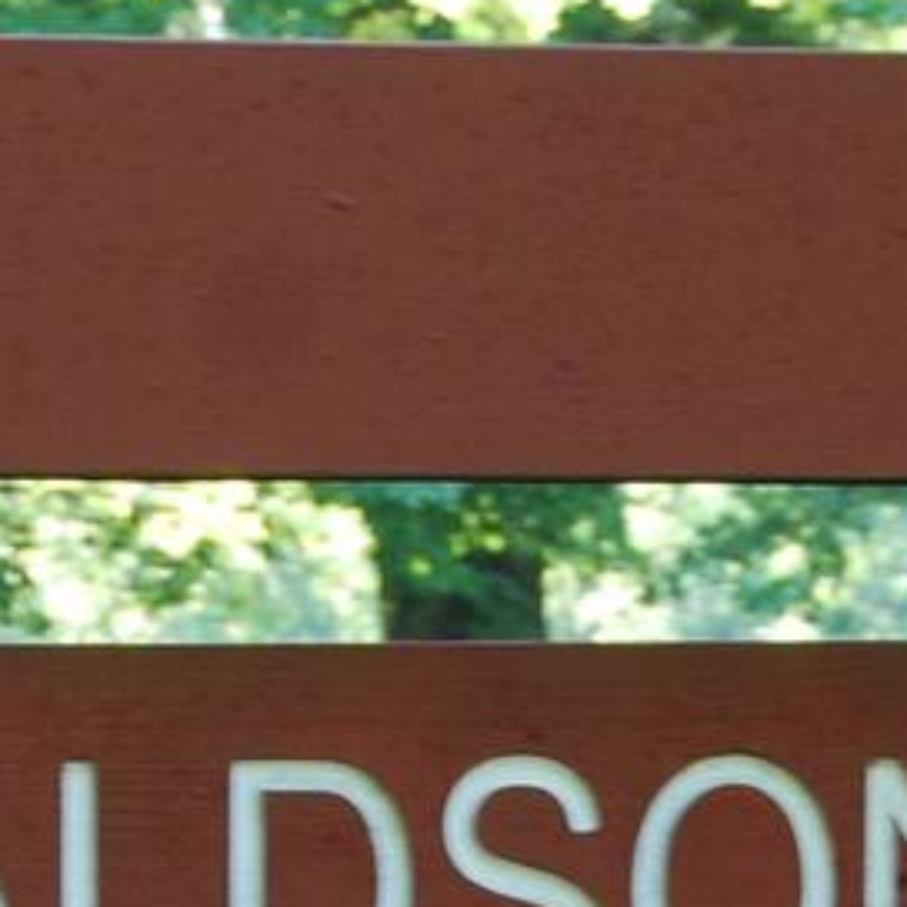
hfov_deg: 4.6
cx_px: 313
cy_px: 1764
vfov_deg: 4.5
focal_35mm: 384
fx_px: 11383
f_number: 5
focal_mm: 40
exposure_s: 1/30
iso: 220
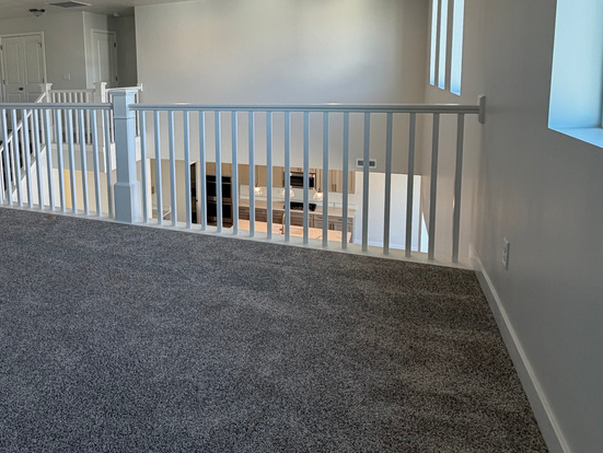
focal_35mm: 26
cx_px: 179
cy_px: 129
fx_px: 453
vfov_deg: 51.5
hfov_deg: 64.7
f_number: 2.2
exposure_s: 1/120
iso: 100
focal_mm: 2.22
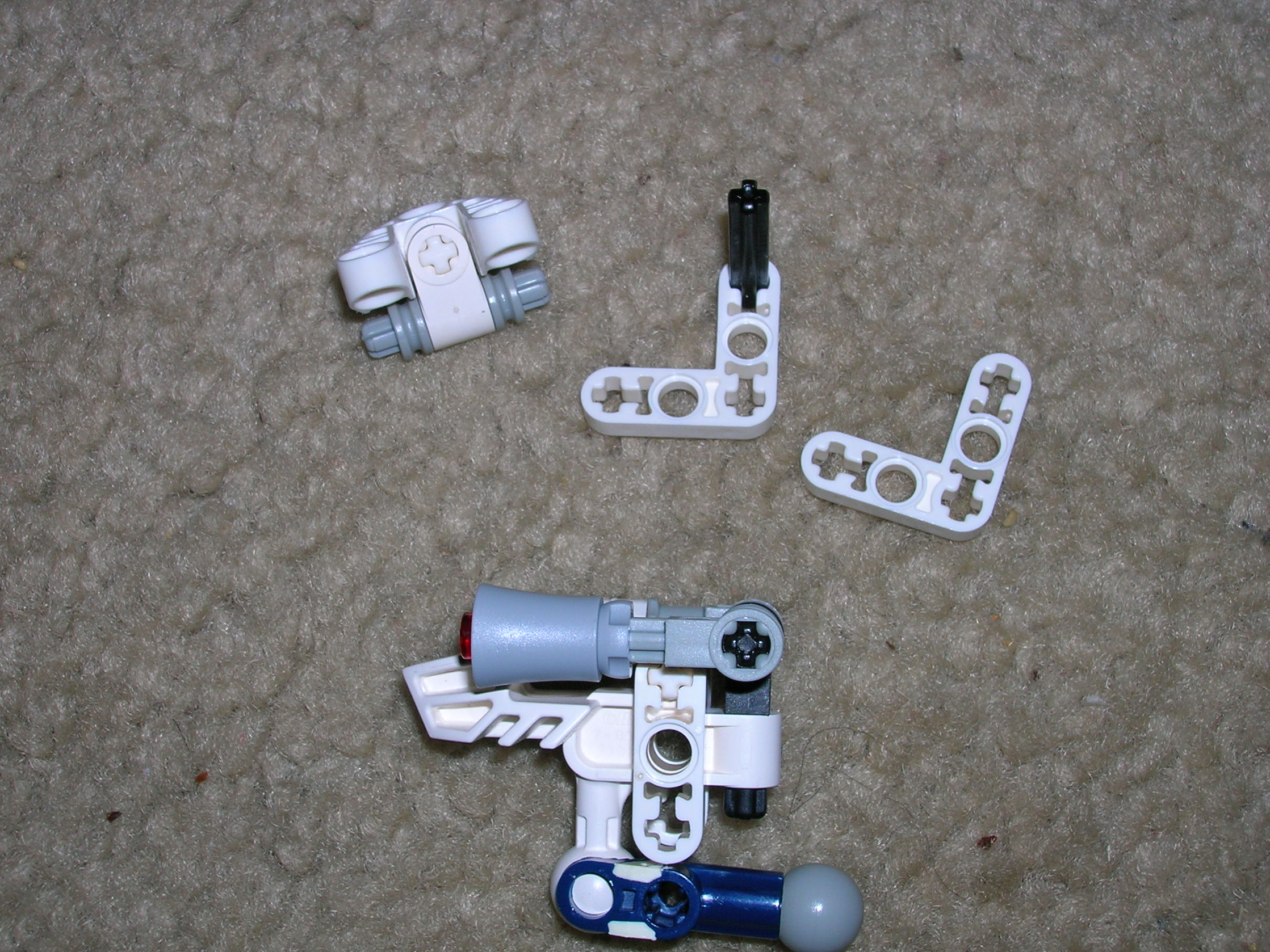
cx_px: 622
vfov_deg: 30.9
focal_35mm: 47
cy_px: 482
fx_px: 1724
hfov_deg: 40.4
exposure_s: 1/60.1
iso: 50
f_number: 5.4
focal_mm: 7.7
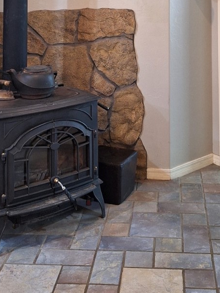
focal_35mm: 58
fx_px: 491
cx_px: 132
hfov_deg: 25.2
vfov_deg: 30.1
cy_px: -23
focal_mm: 5.54
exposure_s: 1/24
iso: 320
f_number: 1.8
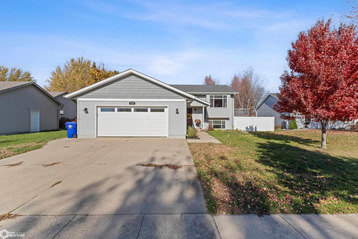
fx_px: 149
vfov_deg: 77.3
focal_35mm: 15
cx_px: 179
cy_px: 120
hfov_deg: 100.4
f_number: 8
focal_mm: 10
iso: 100
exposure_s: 1/500
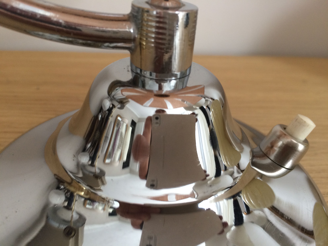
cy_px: 123
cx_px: 164
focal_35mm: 29
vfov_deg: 48.2
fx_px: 275
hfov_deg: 61.7
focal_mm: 4.15
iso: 160
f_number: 2.2
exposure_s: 1/33
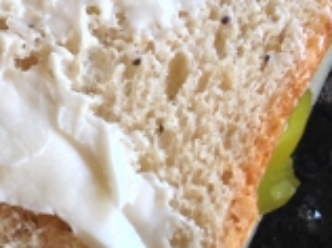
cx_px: 8
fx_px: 1283
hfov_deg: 14.5
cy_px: 53
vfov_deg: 11.0
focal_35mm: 134
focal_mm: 4.12
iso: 64
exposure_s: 1/60
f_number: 2.4
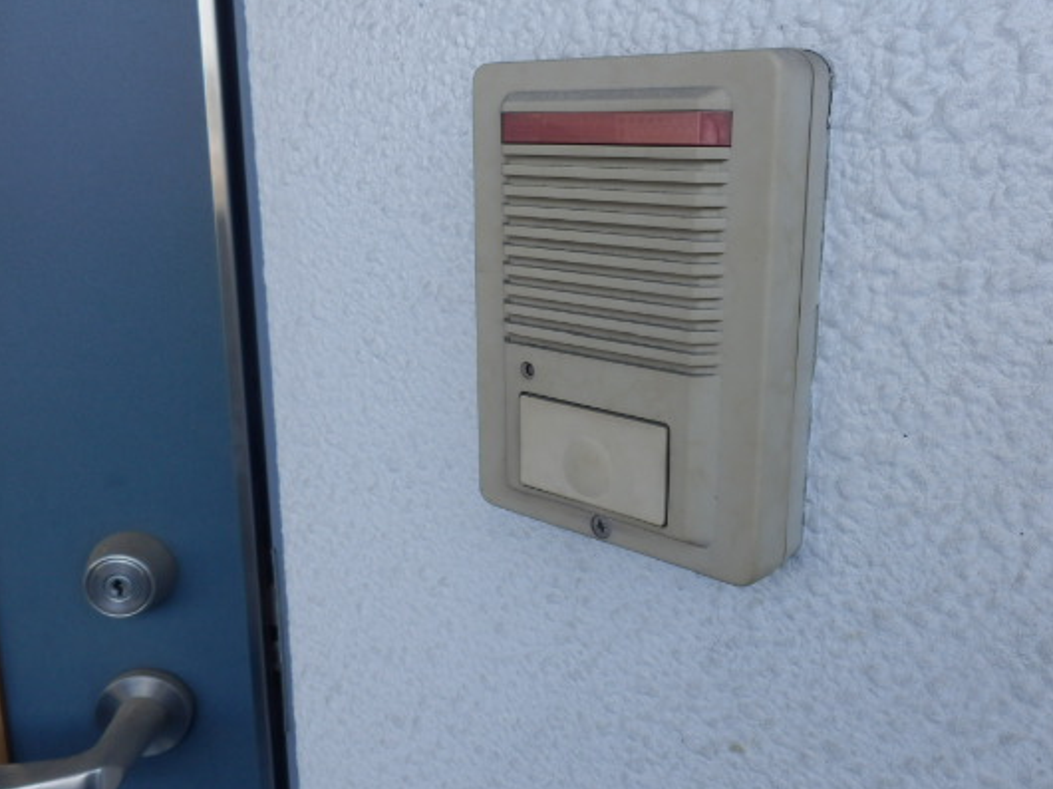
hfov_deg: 61.2
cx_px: 628
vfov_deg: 48.0
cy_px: 334
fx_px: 882
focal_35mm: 29
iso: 80
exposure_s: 1/200
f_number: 3
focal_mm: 4.2
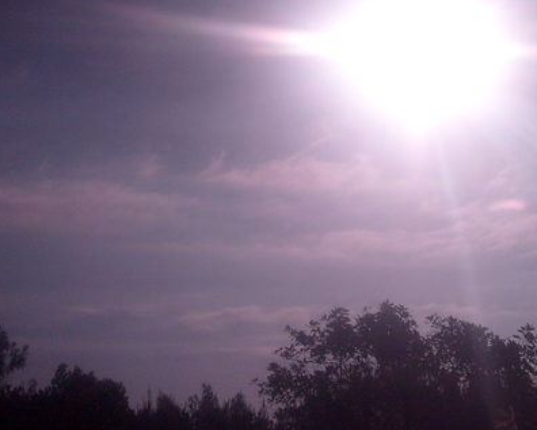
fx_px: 1097
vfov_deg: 22.2
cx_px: 320
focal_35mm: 69
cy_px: 189
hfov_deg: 27.5
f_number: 7.1
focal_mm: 5.8
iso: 80
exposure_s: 1/750
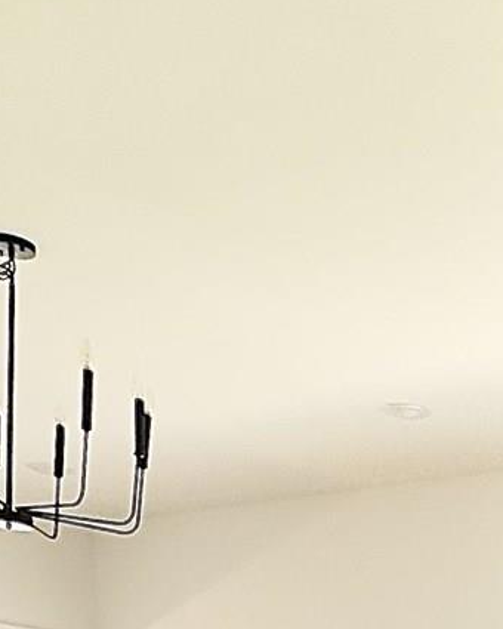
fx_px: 1377
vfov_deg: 21.3
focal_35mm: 74
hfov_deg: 17.8
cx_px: 823
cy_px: 962
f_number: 2.2
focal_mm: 2.22
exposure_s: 1/120
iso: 200
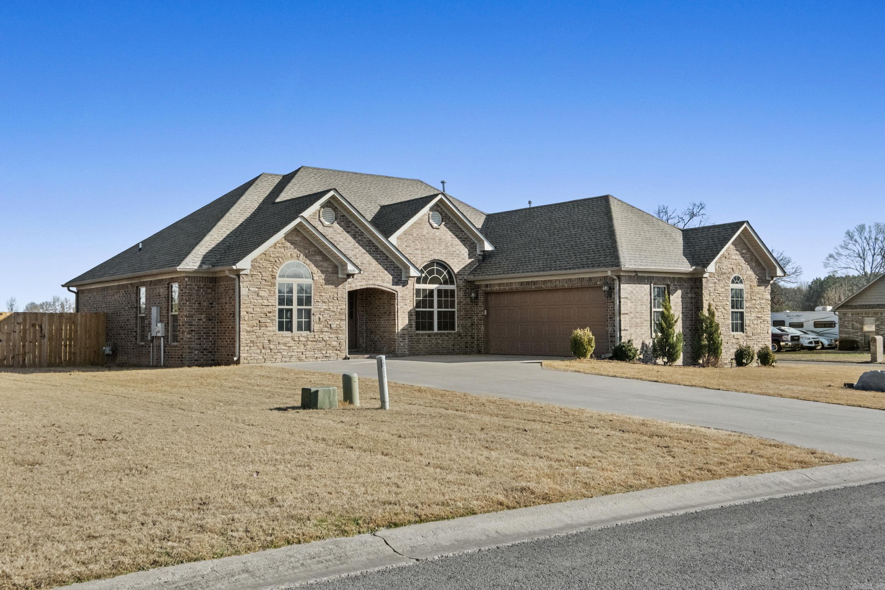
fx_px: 885
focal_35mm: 36
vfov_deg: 36.9
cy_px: 295
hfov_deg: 53.1
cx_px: 442
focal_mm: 24
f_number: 8
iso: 800
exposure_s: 1/1600
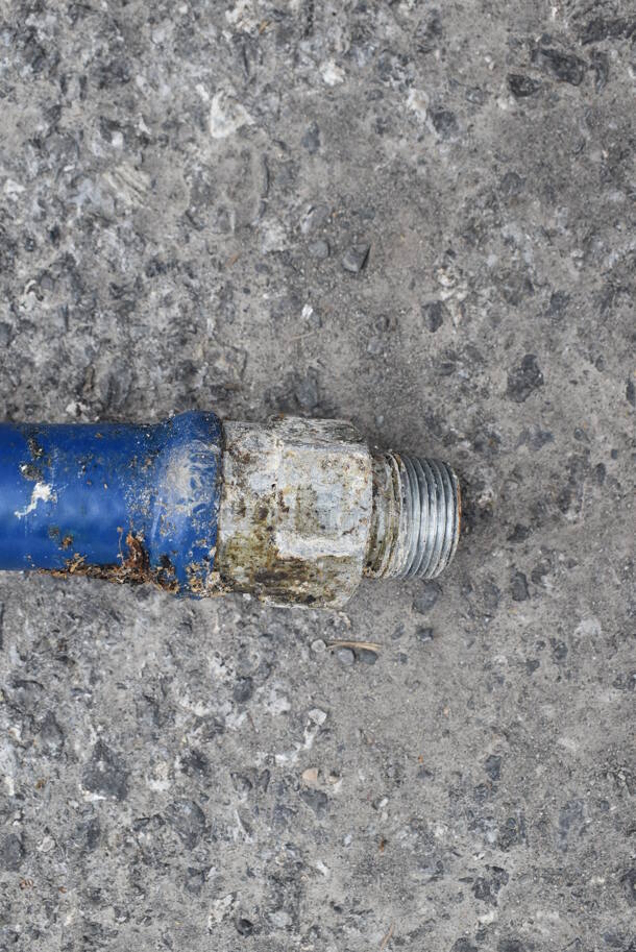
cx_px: 318
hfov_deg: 35.5
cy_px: 476
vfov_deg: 51.3
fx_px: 992
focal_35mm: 38
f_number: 8
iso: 125
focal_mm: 25
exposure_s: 1/60
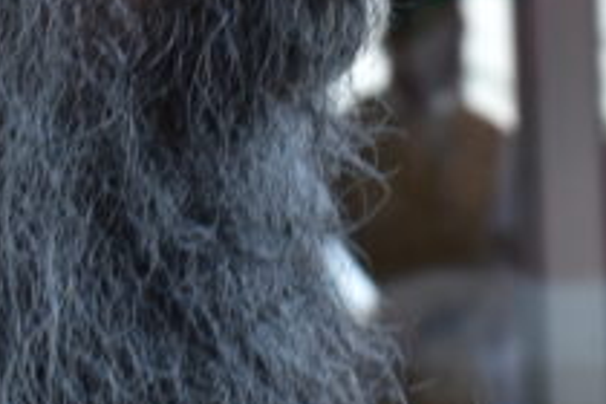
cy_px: -84
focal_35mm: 219
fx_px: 3686
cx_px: 560
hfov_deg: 9.4
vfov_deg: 6.2
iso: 400
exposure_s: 1/200
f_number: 7.1
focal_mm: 40
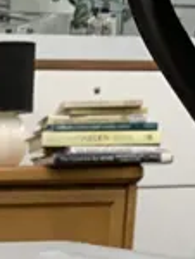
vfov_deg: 8.8
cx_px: -188
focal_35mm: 177
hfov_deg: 8.0
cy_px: 812
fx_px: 1326
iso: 80
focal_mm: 4.25
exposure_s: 1/100
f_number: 1.8
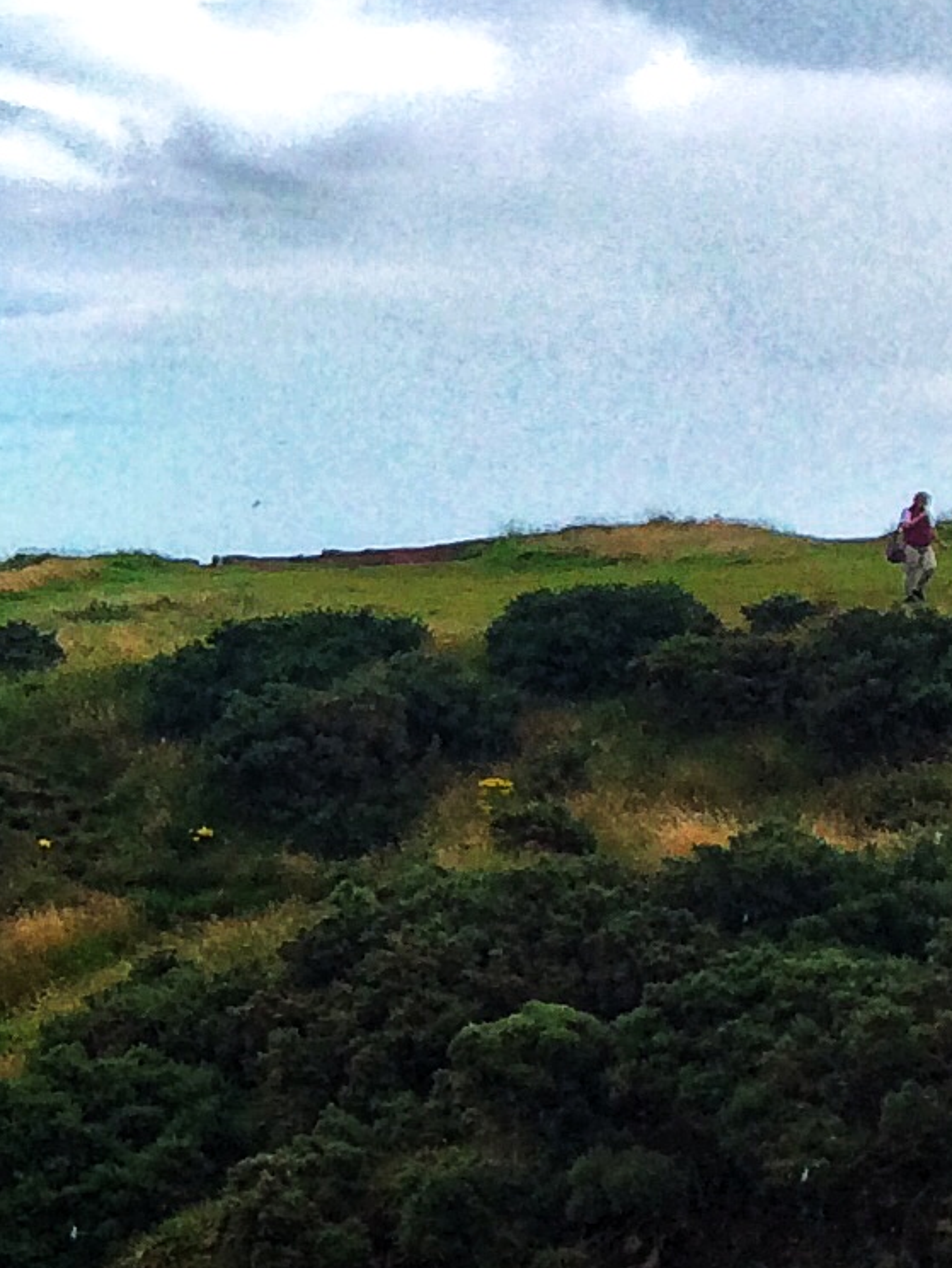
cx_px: -1179
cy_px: 694
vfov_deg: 15.5
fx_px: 4656
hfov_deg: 10.4
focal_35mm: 127
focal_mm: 4.15
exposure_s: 1/892
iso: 32
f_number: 2.2
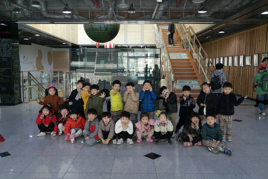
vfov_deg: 43.6
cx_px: 134
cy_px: 90
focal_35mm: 30
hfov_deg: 61.9
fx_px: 223
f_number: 3.5
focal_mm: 20
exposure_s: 1/40
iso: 400
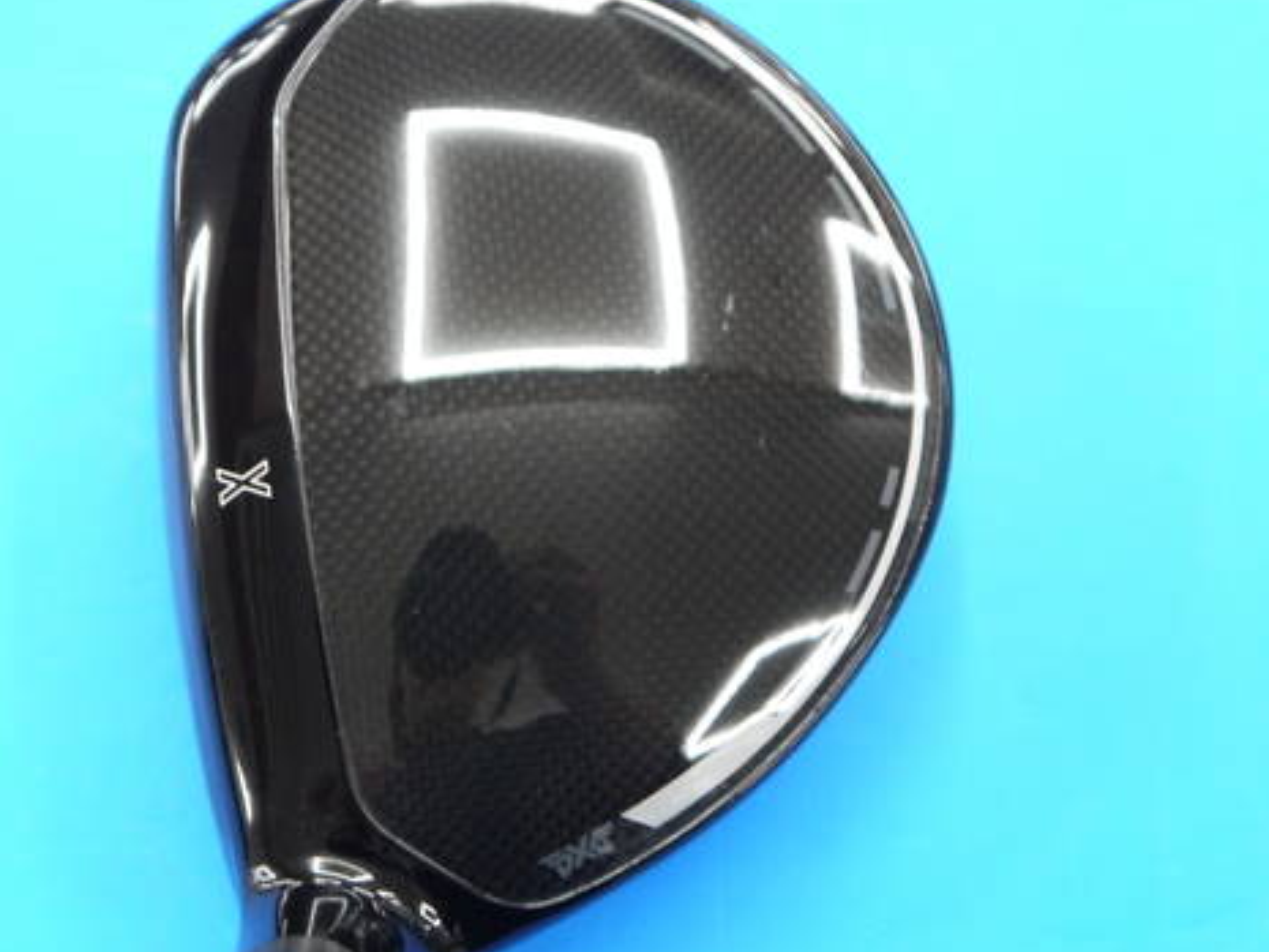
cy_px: 505
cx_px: 428
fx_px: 2823
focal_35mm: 77
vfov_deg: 19.1
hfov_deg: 25.2
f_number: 4.8
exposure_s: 1/60
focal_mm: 28
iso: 800
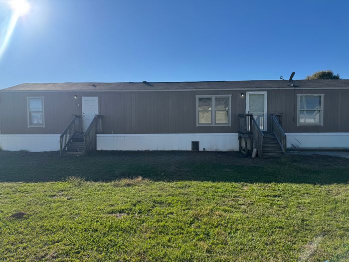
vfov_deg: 56.8
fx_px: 242
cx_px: 174
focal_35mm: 24
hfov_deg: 71.6
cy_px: 131
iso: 80
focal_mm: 6.76
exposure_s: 1/4950
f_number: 1.78
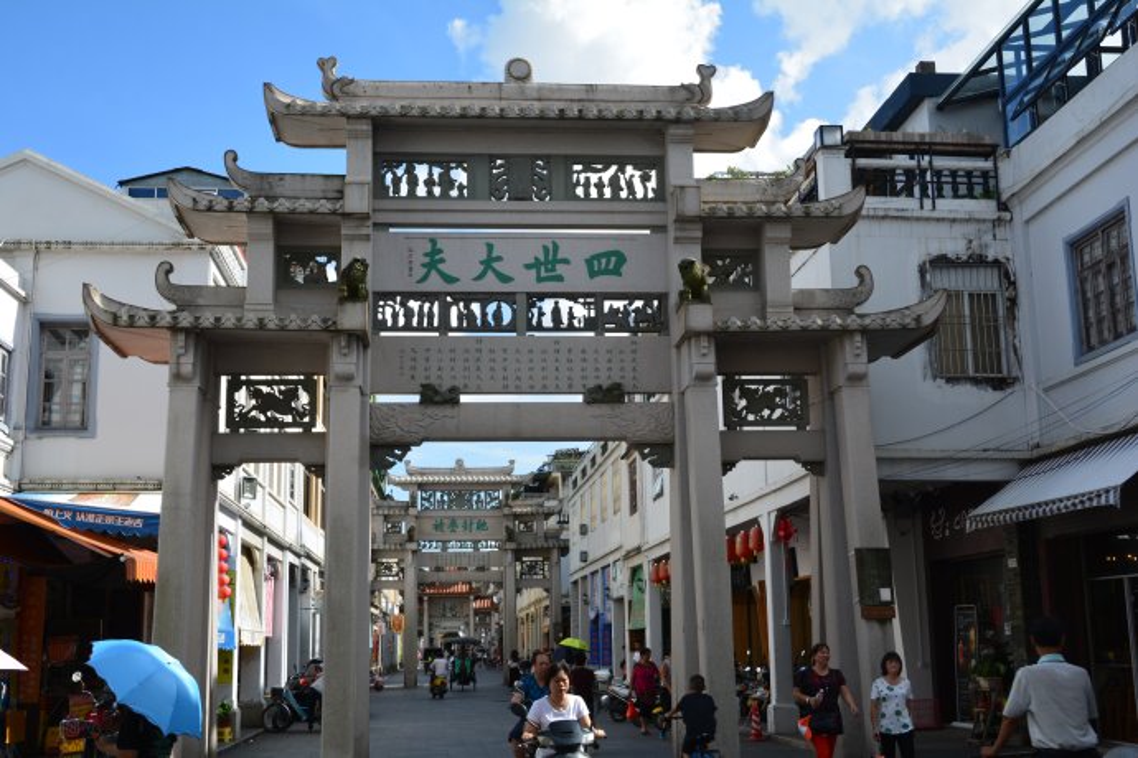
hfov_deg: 46.4
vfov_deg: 31.9
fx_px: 1328
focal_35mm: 42
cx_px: 569
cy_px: 379
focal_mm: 28
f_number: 11
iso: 140
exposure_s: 1/125
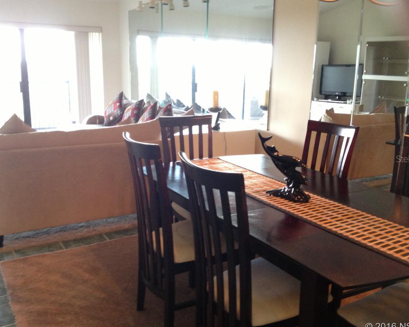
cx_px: 210
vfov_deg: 39.1
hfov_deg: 48.0
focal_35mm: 38
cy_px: 159
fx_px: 460
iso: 200
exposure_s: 1/20
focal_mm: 4.28
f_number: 2.4
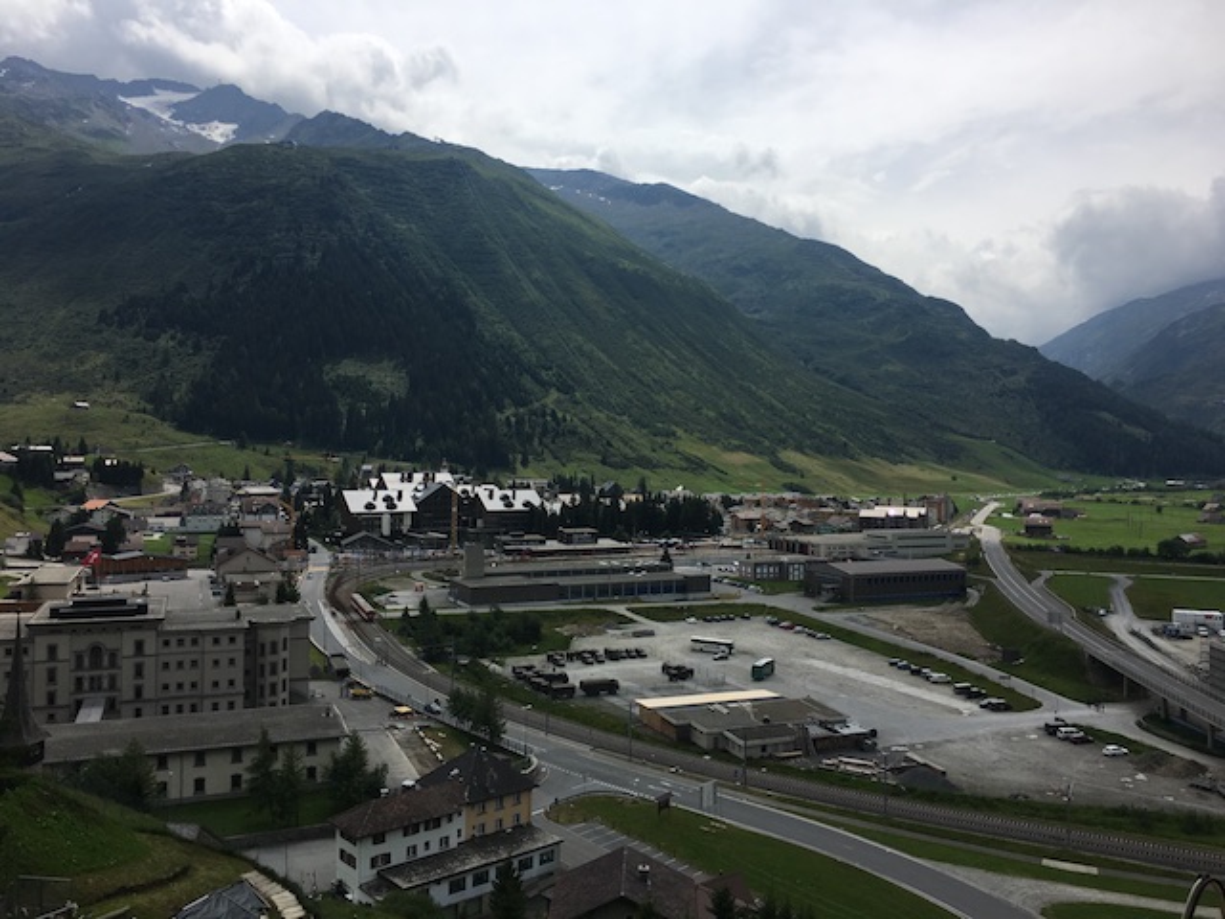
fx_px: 1026
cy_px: 460
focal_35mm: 29
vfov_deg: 48.2
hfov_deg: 61.7
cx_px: 612
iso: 25
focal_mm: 4.15
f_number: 2.2
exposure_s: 1/3205
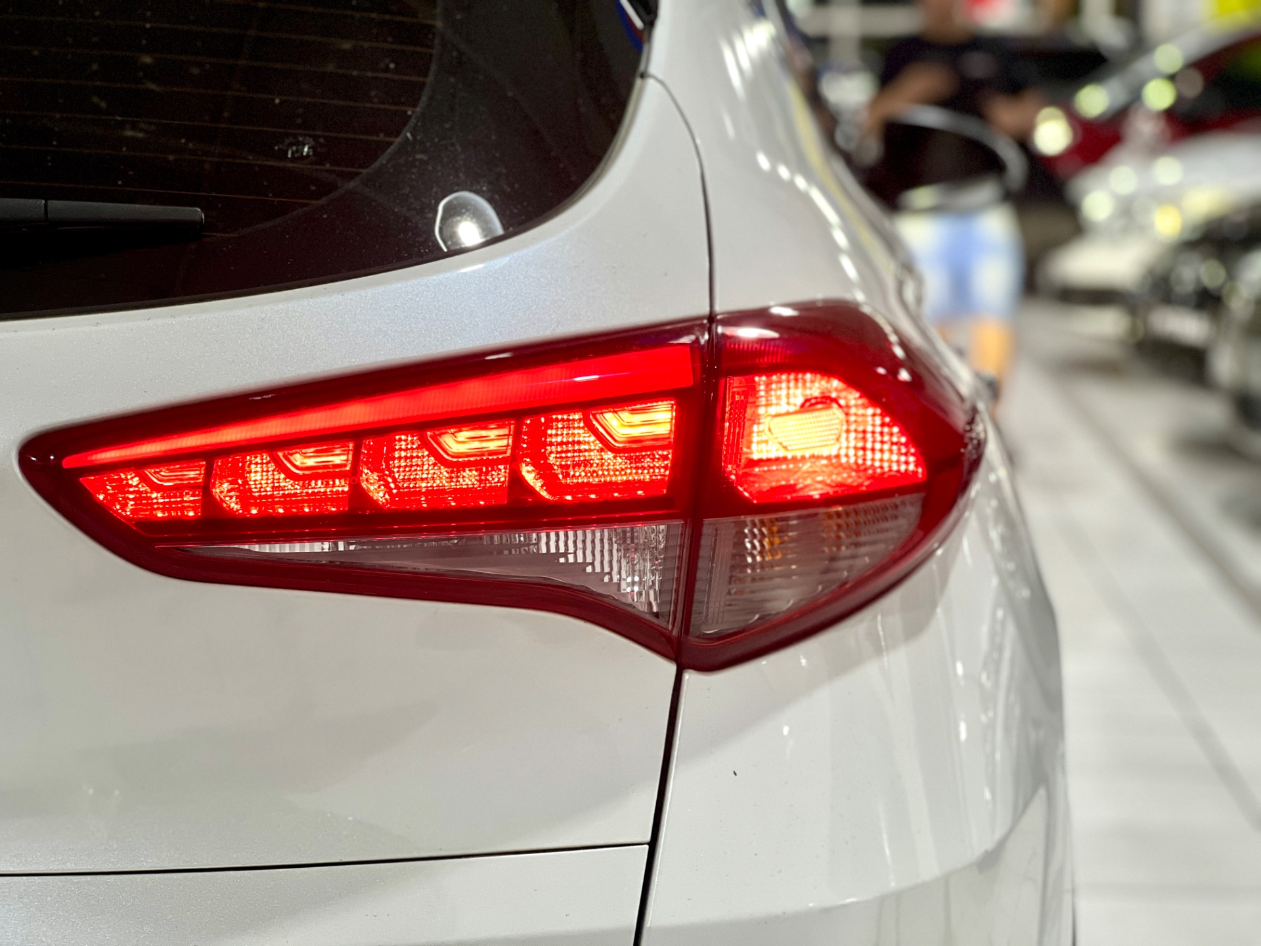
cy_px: 473
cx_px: 630
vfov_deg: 19.1
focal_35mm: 77
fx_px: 2805
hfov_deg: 25.3
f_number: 2.8
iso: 160
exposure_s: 1/40
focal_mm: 9
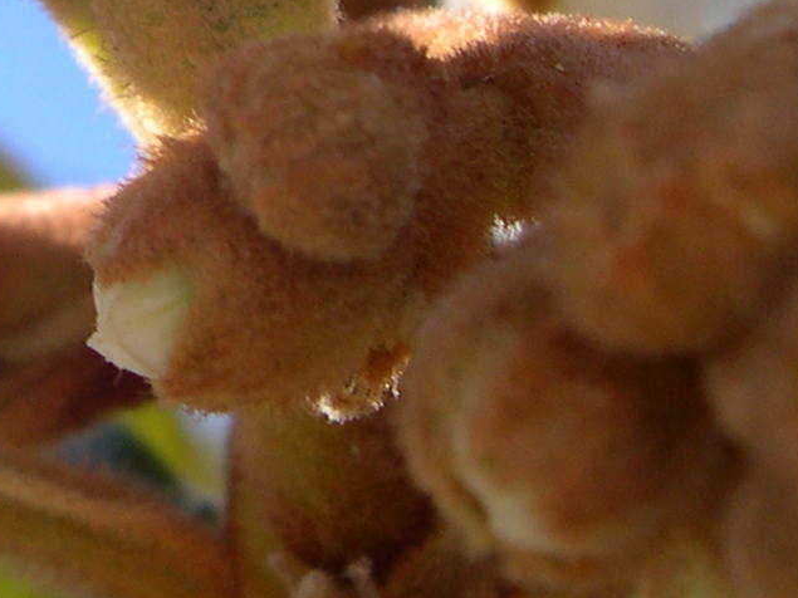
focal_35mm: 136
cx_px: -118
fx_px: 3135
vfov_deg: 10.7
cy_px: -99
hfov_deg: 14.1
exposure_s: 1/115
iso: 100
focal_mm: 8
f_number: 7.6
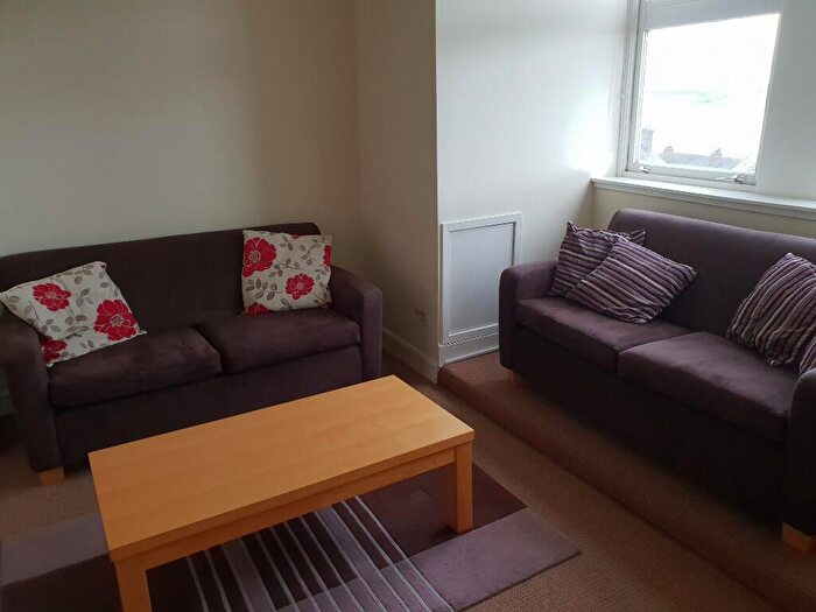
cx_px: 408
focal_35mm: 26
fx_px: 613
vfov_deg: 53.1
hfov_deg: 67.3
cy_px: 306
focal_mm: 4.3
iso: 100
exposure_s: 1/50
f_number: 2.4
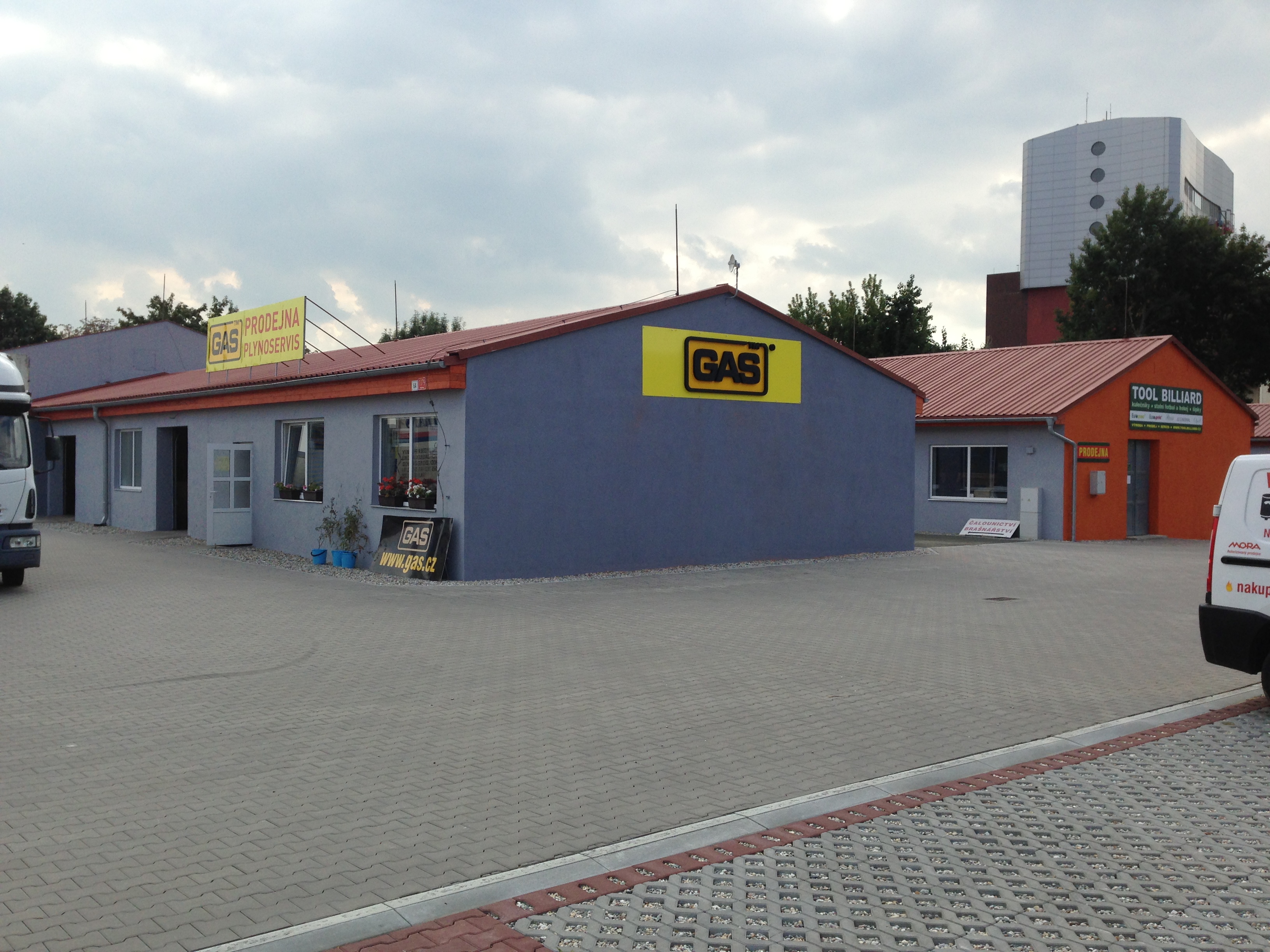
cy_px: 476
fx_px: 1211
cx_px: 635
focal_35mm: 33
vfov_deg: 42.9
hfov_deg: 55.4
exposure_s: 1/1323
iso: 50
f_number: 2.4
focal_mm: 4.13
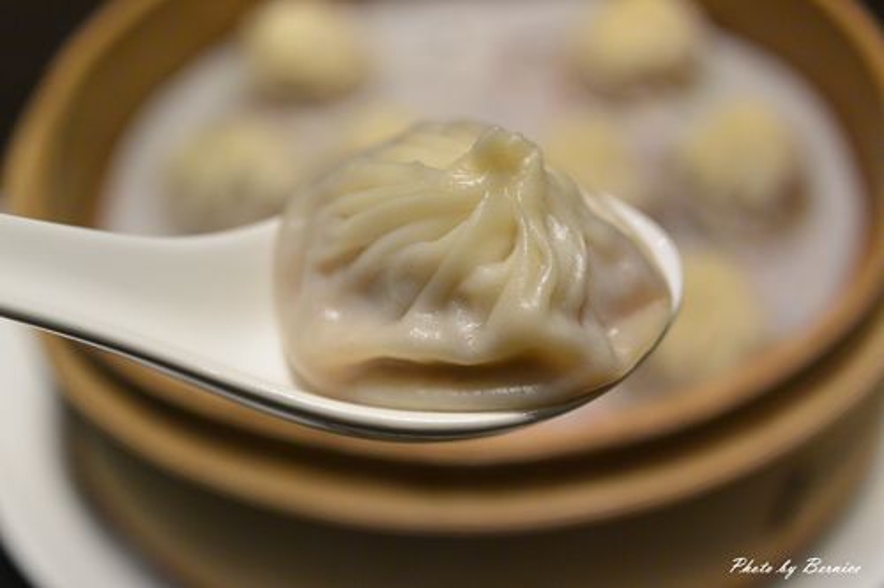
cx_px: 442
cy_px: 294
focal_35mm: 49
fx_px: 1203
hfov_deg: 40.4
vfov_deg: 27.5
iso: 360
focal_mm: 18.5
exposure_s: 1/250
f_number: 2
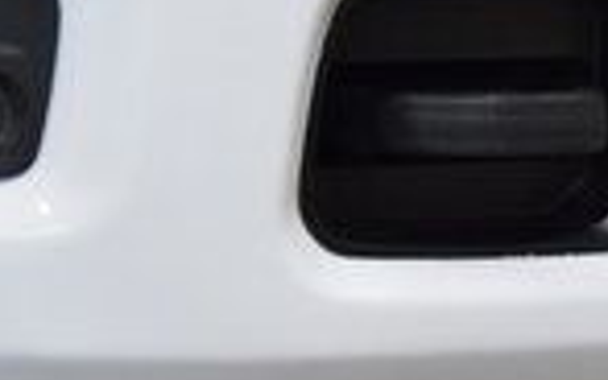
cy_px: 109
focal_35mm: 240
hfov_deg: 8.7
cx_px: 616
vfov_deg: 5.5
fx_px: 3978
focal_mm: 36
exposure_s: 1/60
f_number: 6.3
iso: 1600
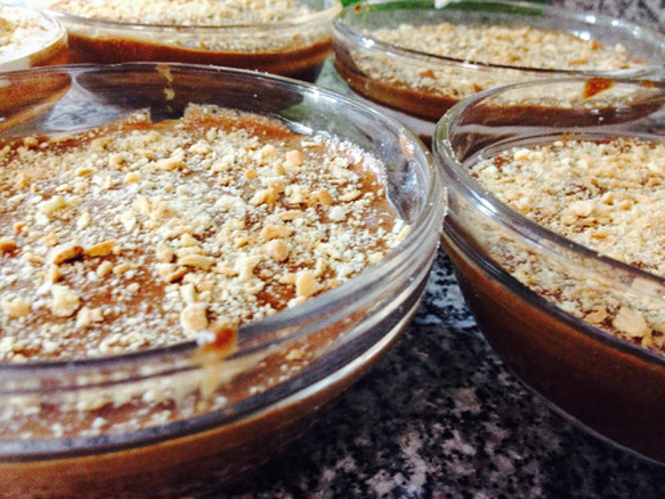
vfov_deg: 40.7
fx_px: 672
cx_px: 332
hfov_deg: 52.6
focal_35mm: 35
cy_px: 250
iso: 250
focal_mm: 4.28
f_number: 2.4
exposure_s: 1/20
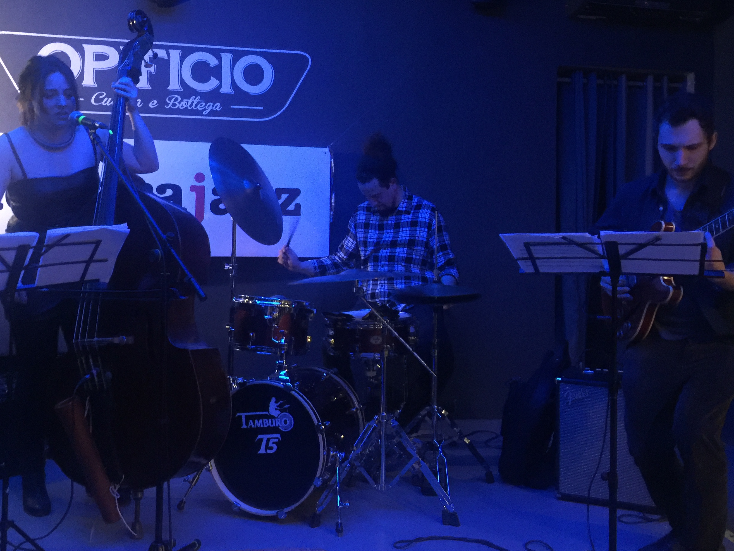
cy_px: 221
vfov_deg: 39.5
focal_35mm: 36
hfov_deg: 51.3
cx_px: 359
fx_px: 763
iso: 160
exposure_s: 1/4
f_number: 2.2
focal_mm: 4.15
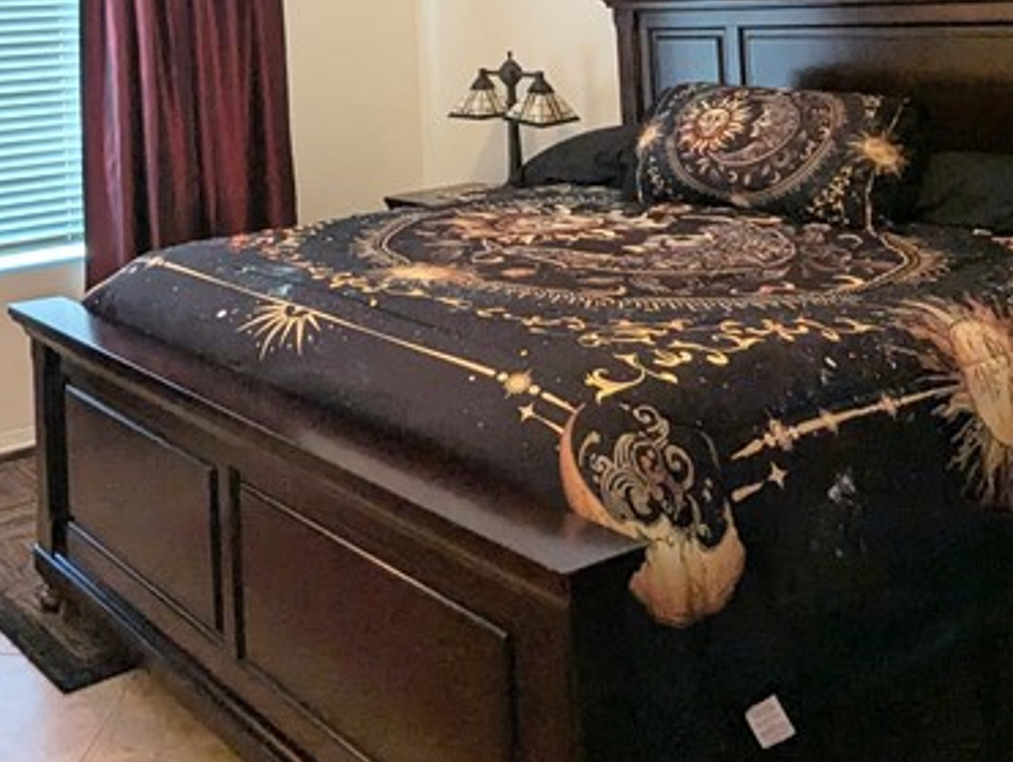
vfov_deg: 30.1
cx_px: 365
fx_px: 1289
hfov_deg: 42.5
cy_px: -44
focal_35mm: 44
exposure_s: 1/60
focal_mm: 2.35
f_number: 2.2
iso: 131
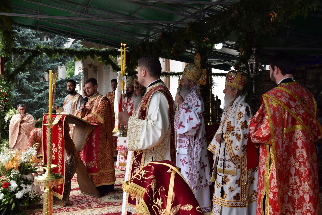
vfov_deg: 29.9
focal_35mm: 45
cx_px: 161
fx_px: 402
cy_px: 108
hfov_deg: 43.6
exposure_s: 1/60
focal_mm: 30
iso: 125
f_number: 8
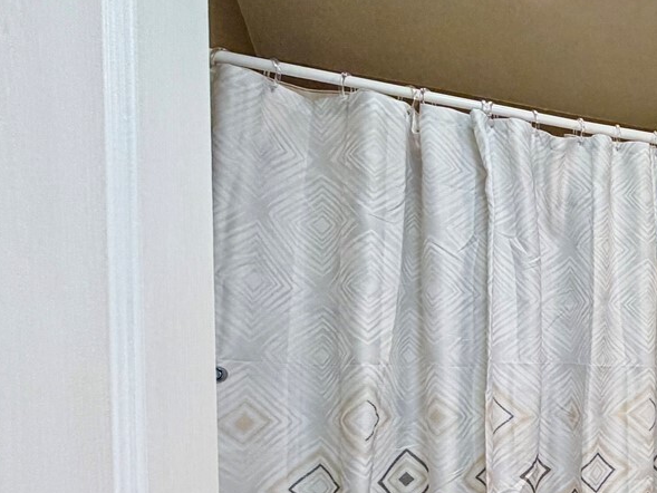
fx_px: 721
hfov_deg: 33.2
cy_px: 390
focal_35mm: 38
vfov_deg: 36.5
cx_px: 886
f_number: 2.2
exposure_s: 1/120
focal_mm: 2.22
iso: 200
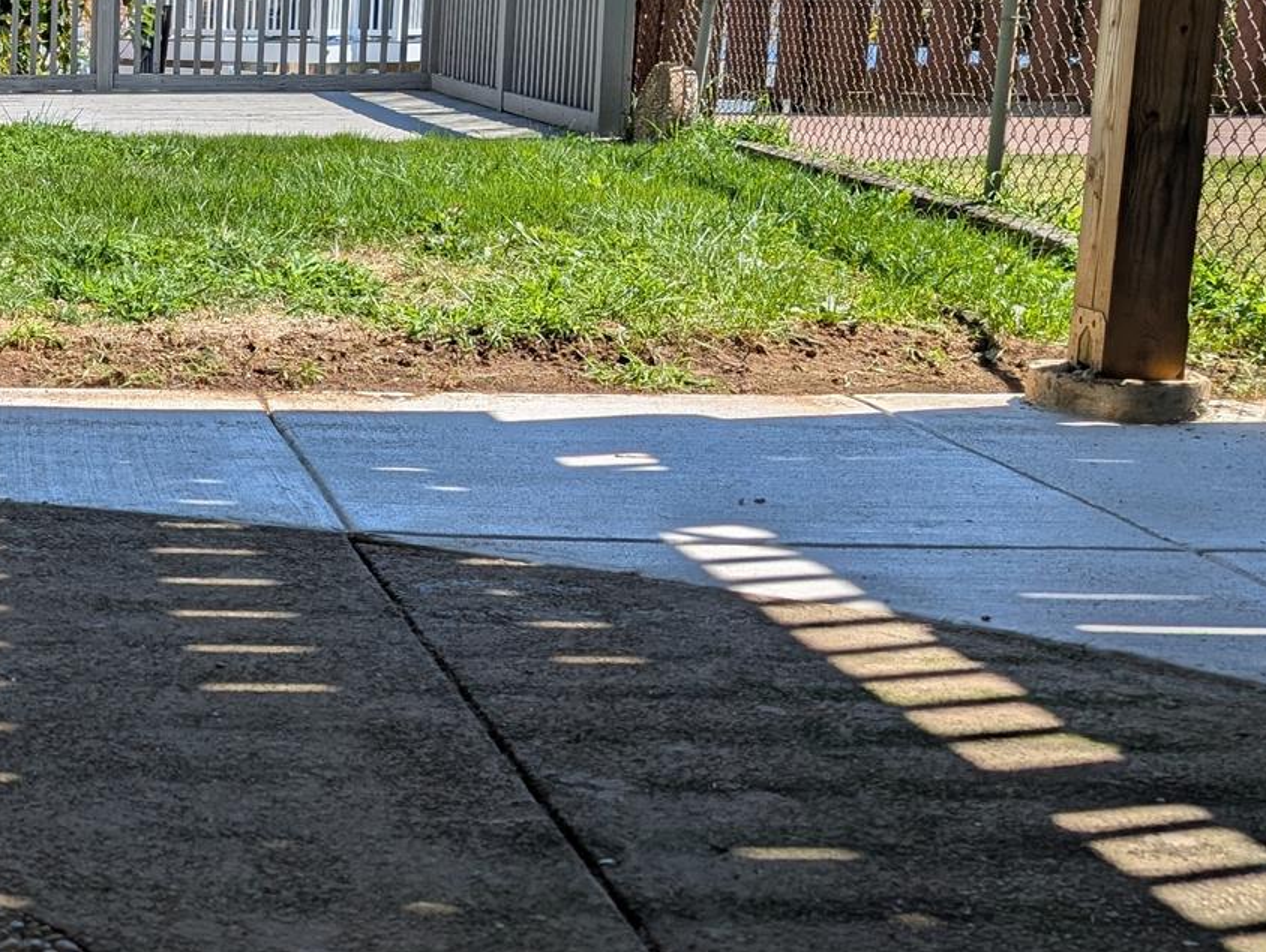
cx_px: -91
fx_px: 2124
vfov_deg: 25.2
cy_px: 370
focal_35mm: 58
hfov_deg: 30.1
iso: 21
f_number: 1.68
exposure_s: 1/917
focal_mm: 6.9
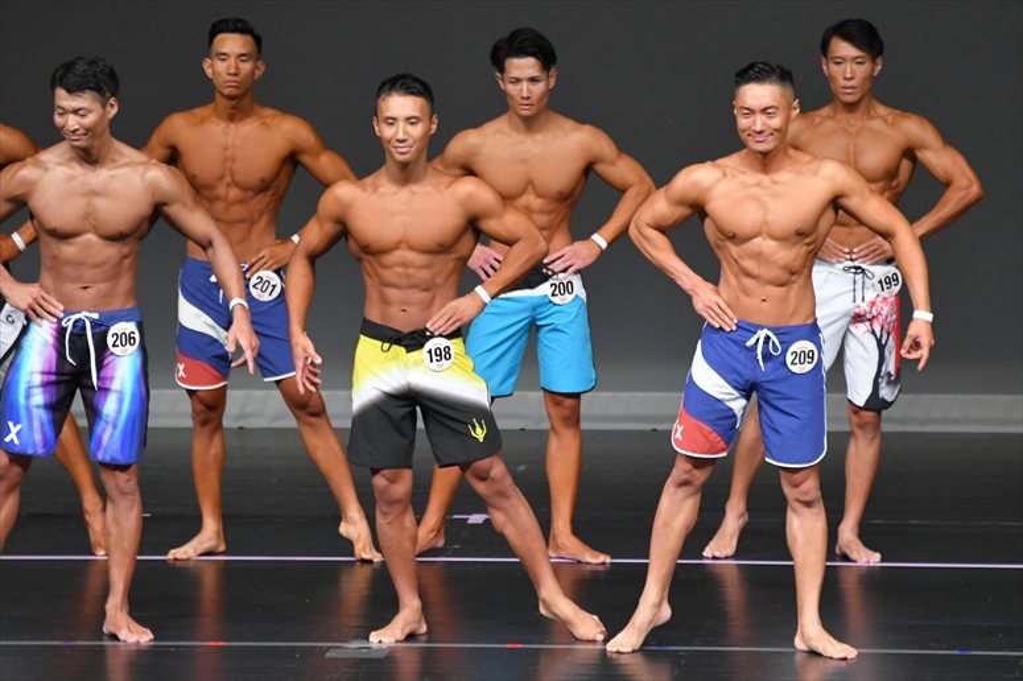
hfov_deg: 6.0
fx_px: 9799
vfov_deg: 4.0
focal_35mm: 345
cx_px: 512
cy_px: 340
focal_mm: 230
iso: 4000
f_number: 5.6
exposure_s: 1/400
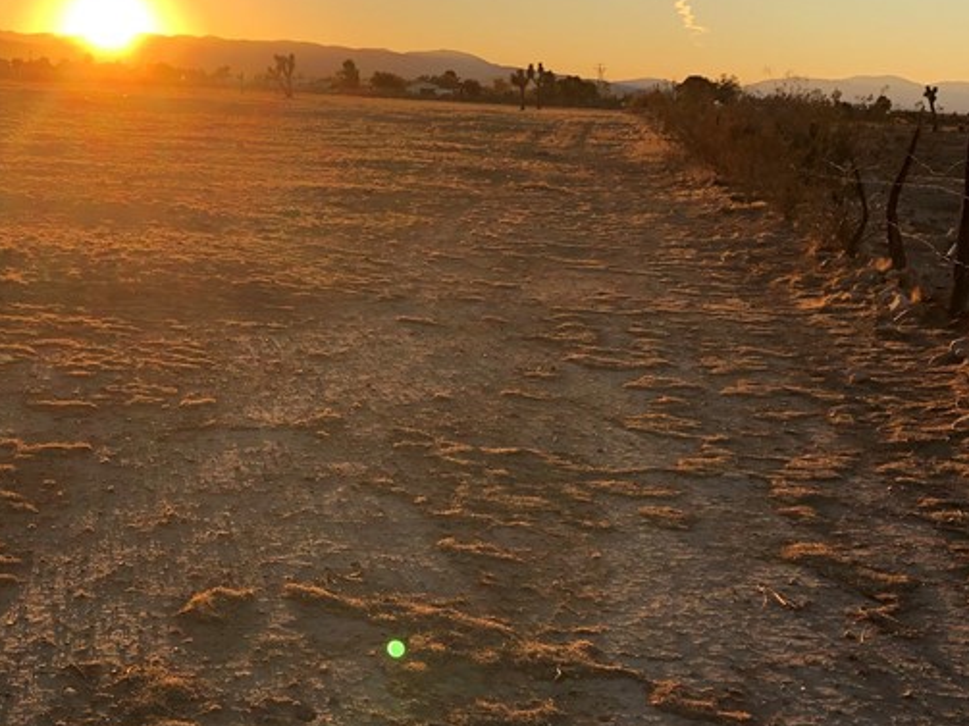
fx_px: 1595
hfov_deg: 33.1
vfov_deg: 25.6
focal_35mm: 57
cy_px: 372
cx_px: 239
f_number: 1.8
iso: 20
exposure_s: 1/906
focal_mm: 3.99
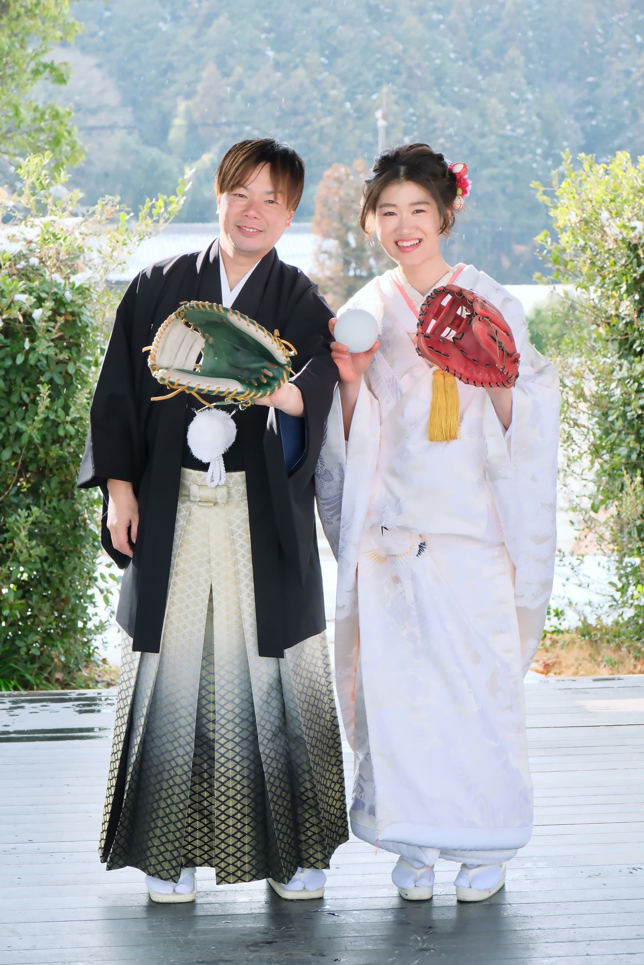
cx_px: 322
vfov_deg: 21.5
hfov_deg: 14.4
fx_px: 2549
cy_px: 482
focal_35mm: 95
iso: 800
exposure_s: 1/160
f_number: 5.6
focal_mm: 63.4
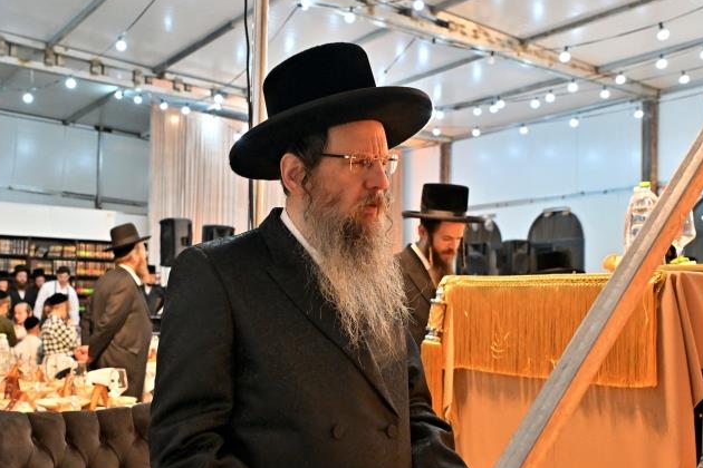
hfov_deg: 49.3
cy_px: 289
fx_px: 762
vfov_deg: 34.1
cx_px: 286
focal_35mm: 39
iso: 3200
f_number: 4
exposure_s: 1/500
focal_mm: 24
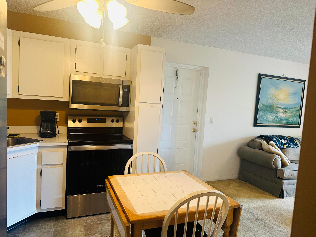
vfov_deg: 56.8
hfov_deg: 71.6
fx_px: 219
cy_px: 118
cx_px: 158
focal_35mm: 24
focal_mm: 6.86
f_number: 1.78
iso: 160
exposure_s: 1/60
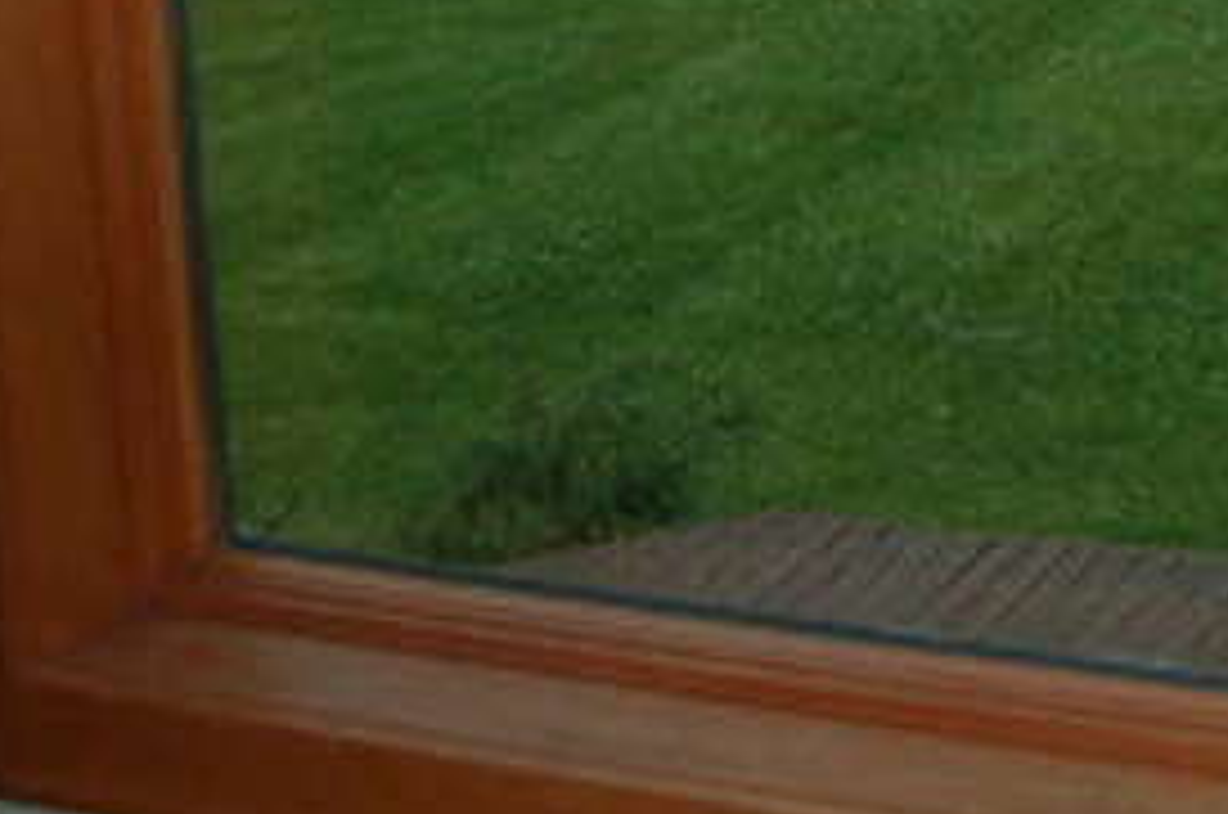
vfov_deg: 16.6
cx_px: 1480
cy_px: -319
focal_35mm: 76
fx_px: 2588
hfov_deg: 24.2
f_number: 3.5
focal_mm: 18
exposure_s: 1/400
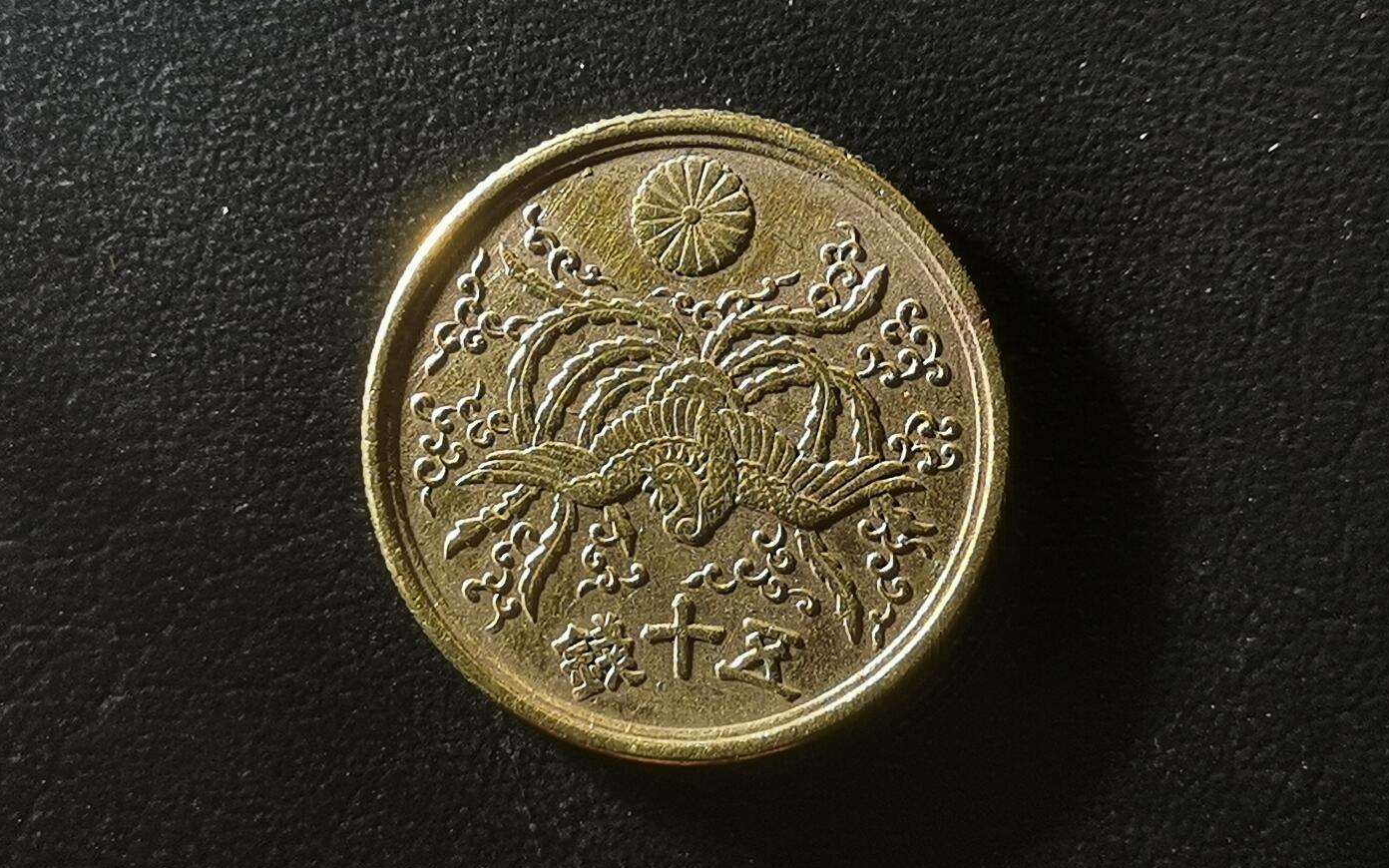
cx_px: 696
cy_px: 436
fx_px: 3066
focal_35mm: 81
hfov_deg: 25.5
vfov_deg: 16.1
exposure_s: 1/180
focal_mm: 4.75
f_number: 1.8
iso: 50
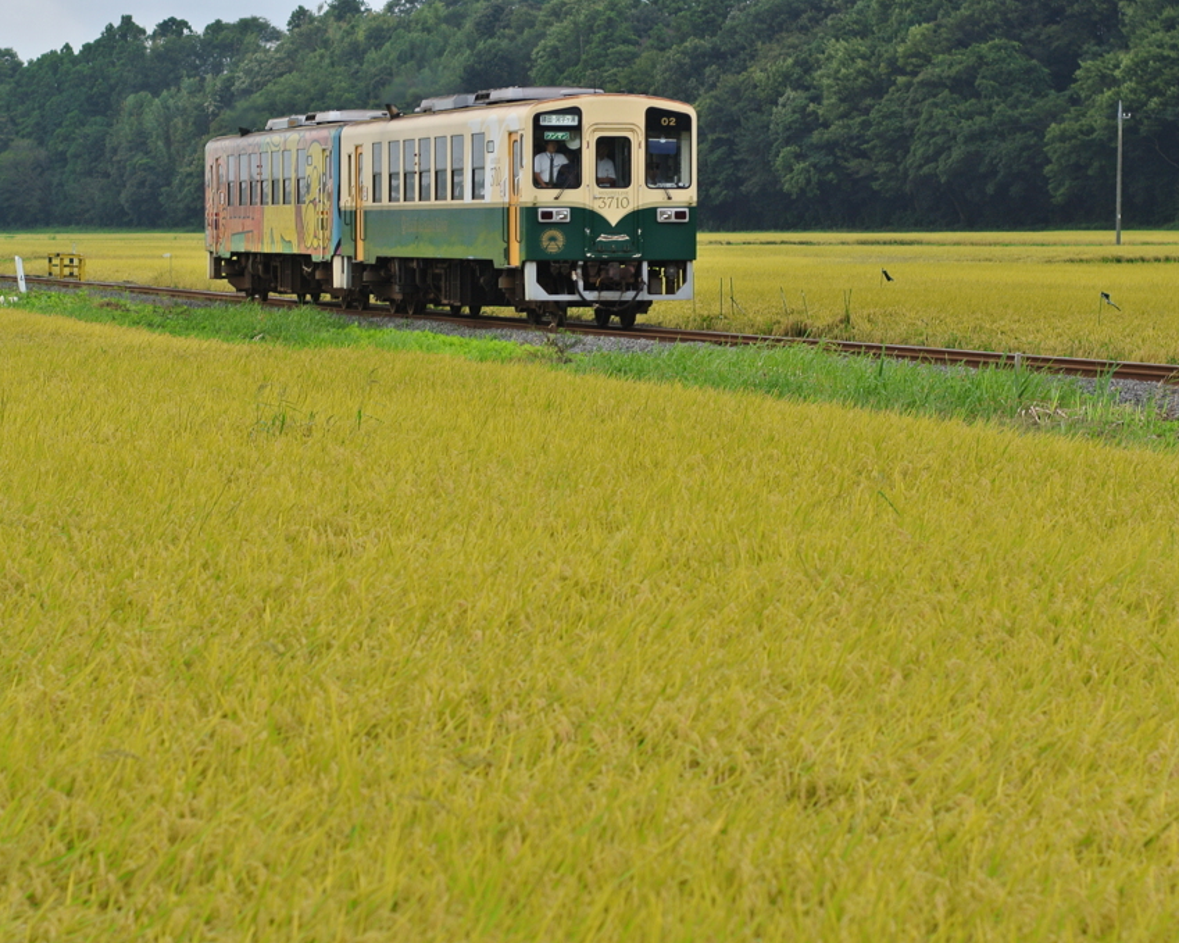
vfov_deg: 10.1
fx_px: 5338
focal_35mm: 153
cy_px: 470
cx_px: 622
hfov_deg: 12.6
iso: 100
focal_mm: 50
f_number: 4
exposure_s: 1/320
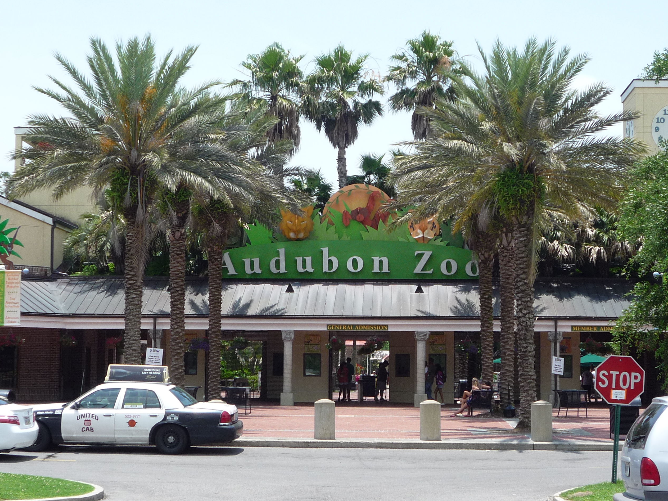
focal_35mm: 72
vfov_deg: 20.4
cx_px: 330
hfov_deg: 27.0
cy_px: 252
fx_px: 1389
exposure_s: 1/320
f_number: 4.9
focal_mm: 8.8
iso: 100
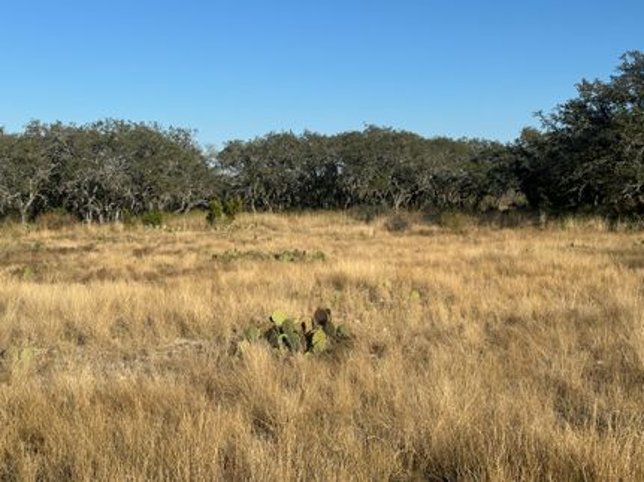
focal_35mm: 48
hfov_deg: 39.7
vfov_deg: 30.3
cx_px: 322
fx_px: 893
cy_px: 241
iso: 64
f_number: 1.78
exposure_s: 1/4566
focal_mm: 6.86
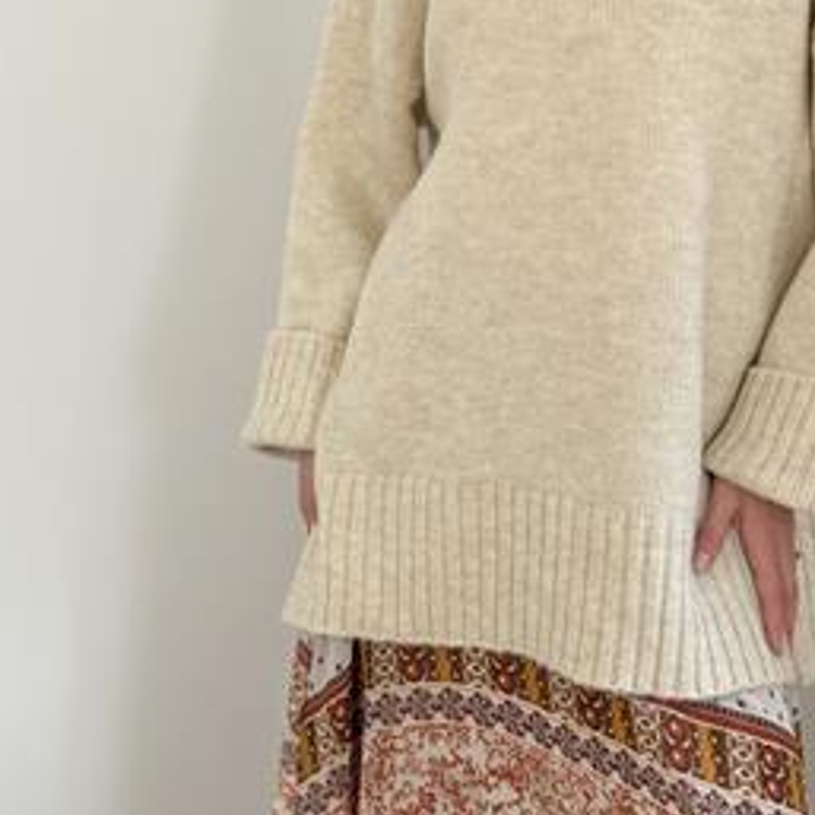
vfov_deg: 19.4
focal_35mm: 88
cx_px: 536
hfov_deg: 19.7
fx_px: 2344
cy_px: 106
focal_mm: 6.76
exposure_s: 1/121
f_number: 1.78
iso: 64
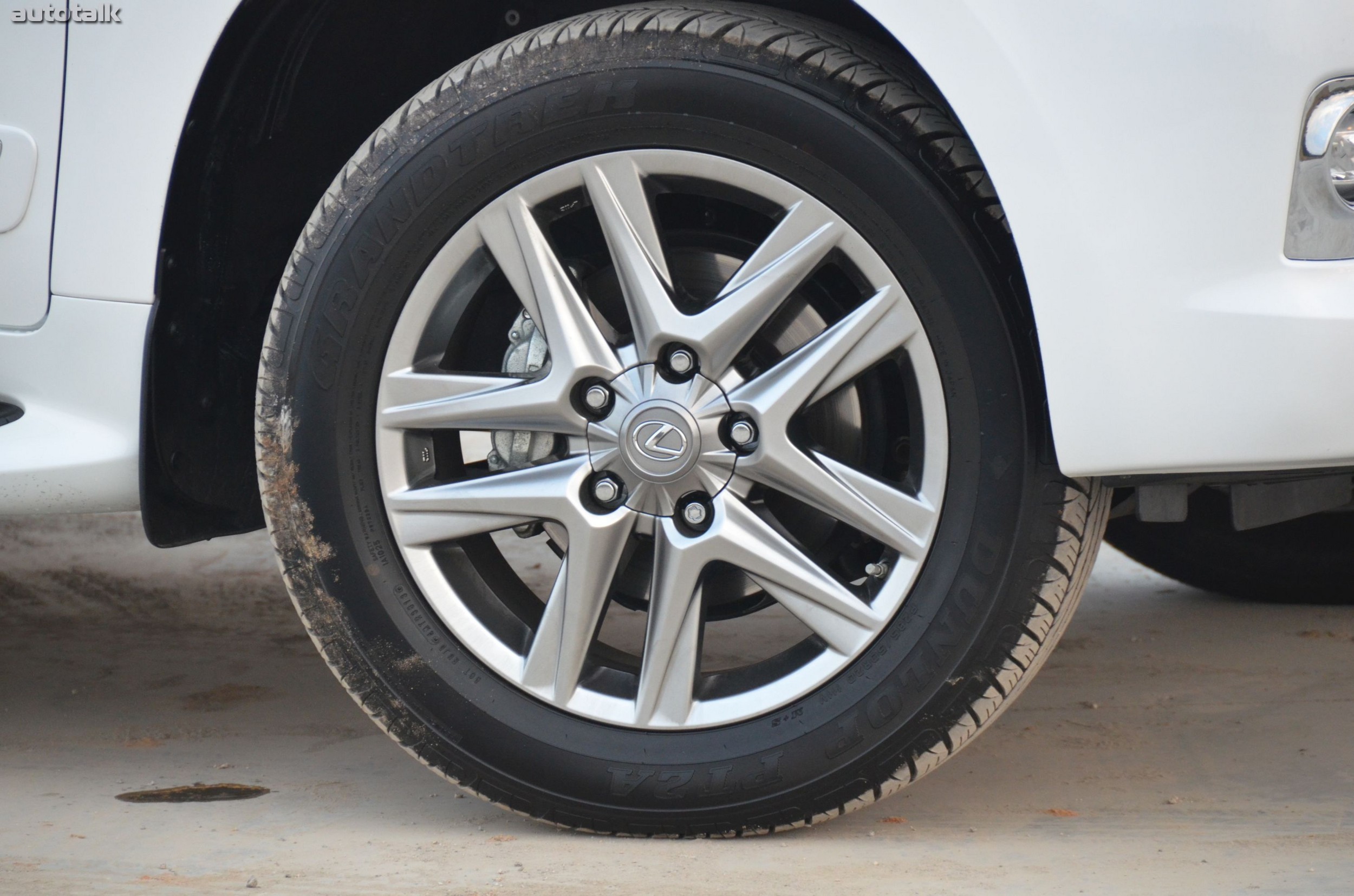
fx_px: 11260
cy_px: 448
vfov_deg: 4.6
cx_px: 677
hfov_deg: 6.9
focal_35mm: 300
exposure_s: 1/250
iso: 1600
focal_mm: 200
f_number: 5.6
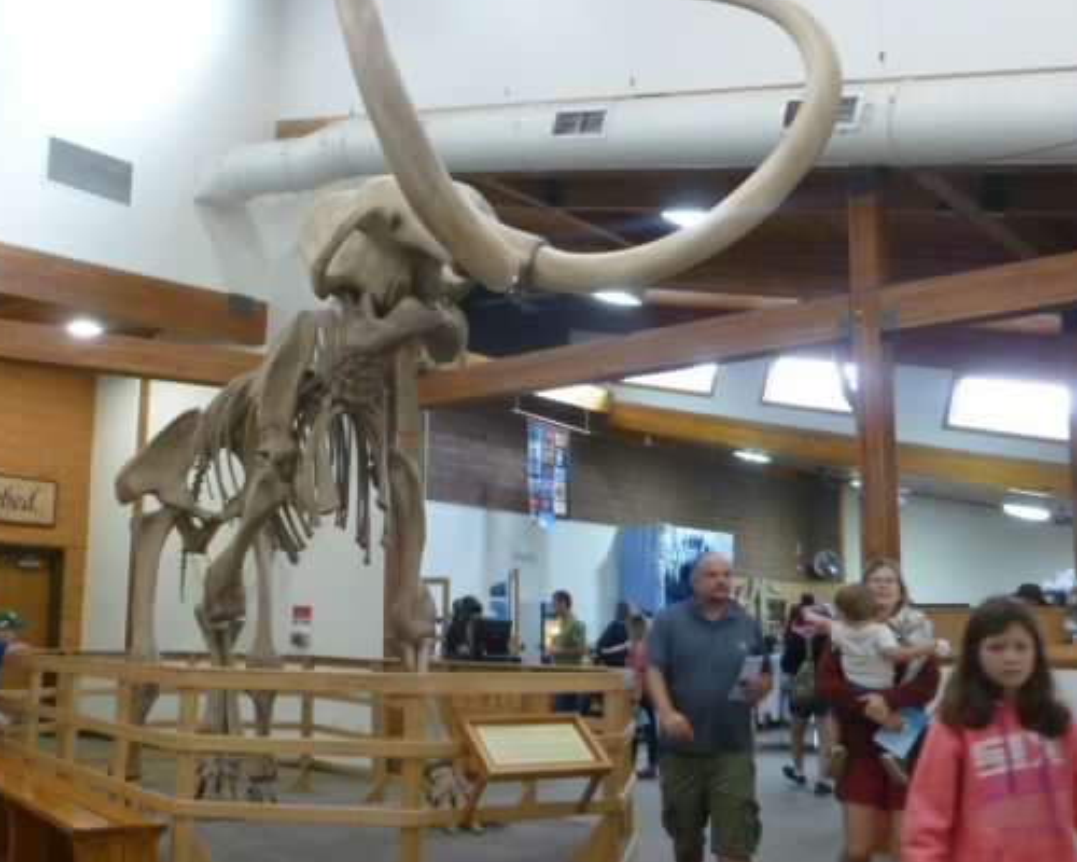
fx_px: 1116
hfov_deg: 51.1
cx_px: 418
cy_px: 448
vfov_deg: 42.2
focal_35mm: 35
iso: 400
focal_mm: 5
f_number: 3.3
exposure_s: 1/40
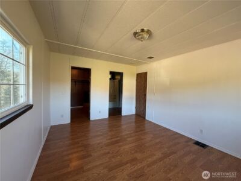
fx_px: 97
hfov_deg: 102.1
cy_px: 90
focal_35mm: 14
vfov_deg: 85.7
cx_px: 120
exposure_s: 1/121
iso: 320
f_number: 2.2
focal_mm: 2.22
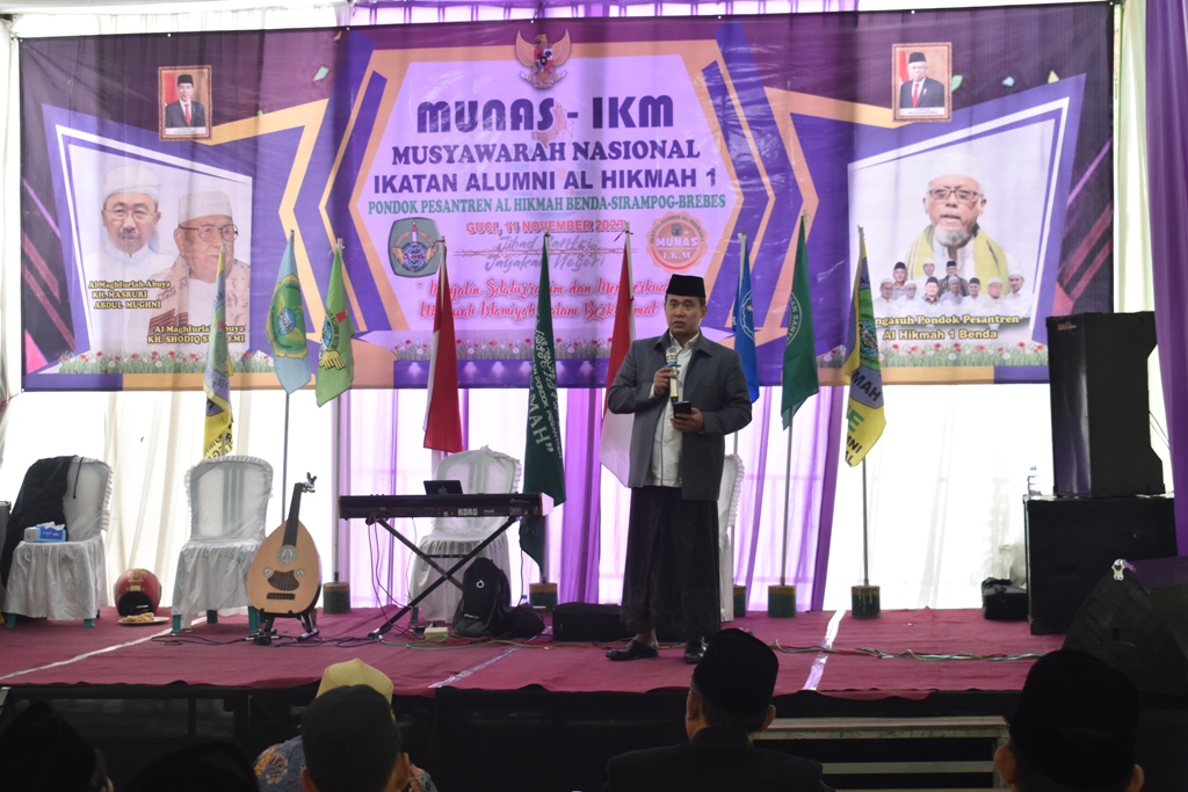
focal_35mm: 57
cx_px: 594
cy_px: 396
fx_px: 1881
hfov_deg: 35.0
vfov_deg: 23.8
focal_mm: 38
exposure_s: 1/125
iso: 640
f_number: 4.8
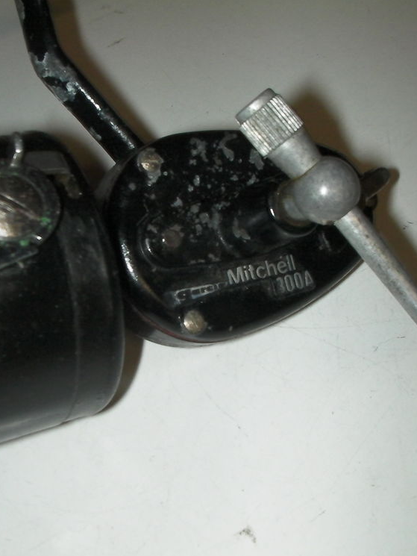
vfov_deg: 37.5
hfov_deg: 28.5
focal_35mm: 51
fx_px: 819
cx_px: 153
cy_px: 279
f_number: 5.6
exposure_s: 1/30
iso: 200
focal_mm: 6.3
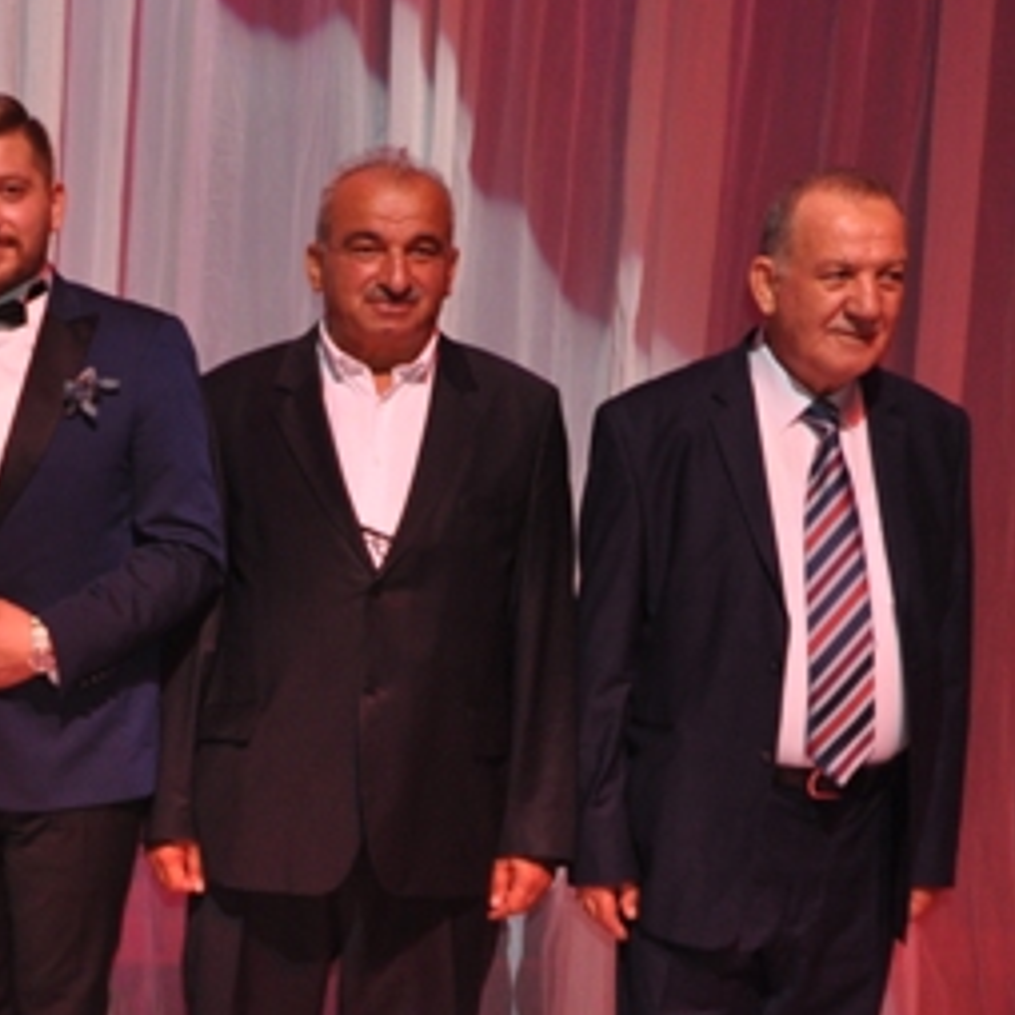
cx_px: -56
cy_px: 769
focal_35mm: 77
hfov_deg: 21.5
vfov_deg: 22.3
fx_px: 2554
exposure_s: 1/125
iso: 720
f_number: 3.8
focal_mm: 24
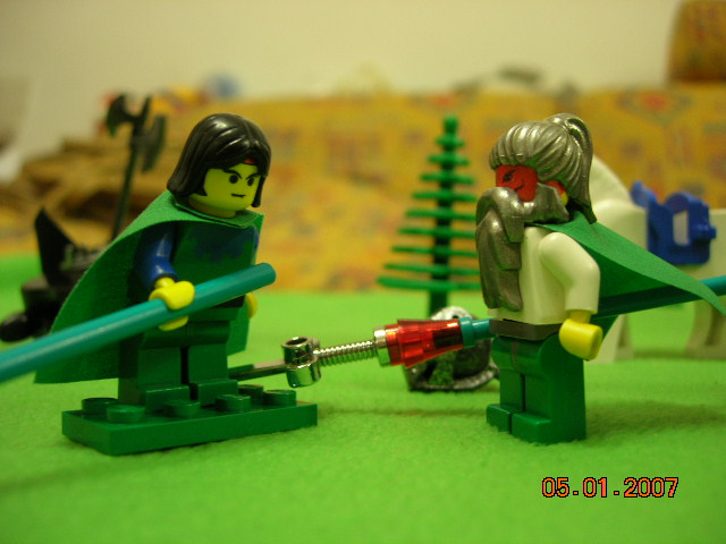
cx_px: 363
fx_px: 797
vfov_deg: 37.7
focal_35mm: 38
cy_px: 272
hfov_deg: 49.0
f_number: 2.8
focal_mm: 7.8
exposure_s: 1/3.9
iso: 70
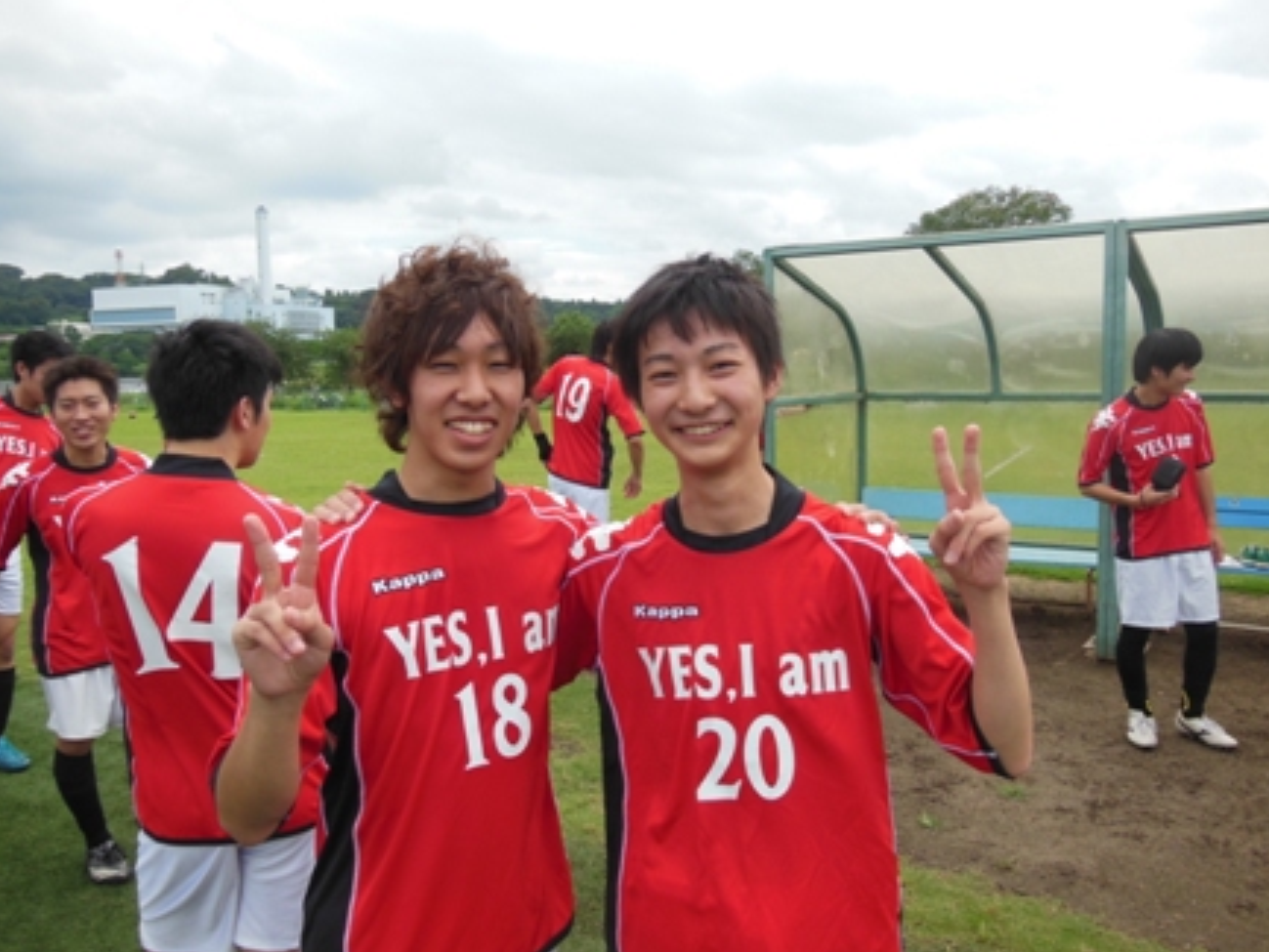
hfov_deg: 59.9
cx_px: 630
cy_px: 469
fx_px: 1100
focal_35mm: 30
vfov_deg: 46.8
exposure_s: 1/800
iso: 125
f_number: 3.7
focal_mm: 5.2
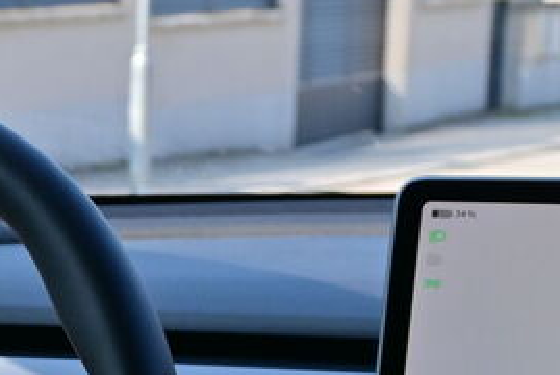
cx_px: -104
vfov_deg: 9.6
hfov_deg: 14.3
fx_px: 2165
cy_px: 577
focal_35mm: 139
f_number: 6.3
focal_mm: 26
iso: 250
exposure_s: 1/500
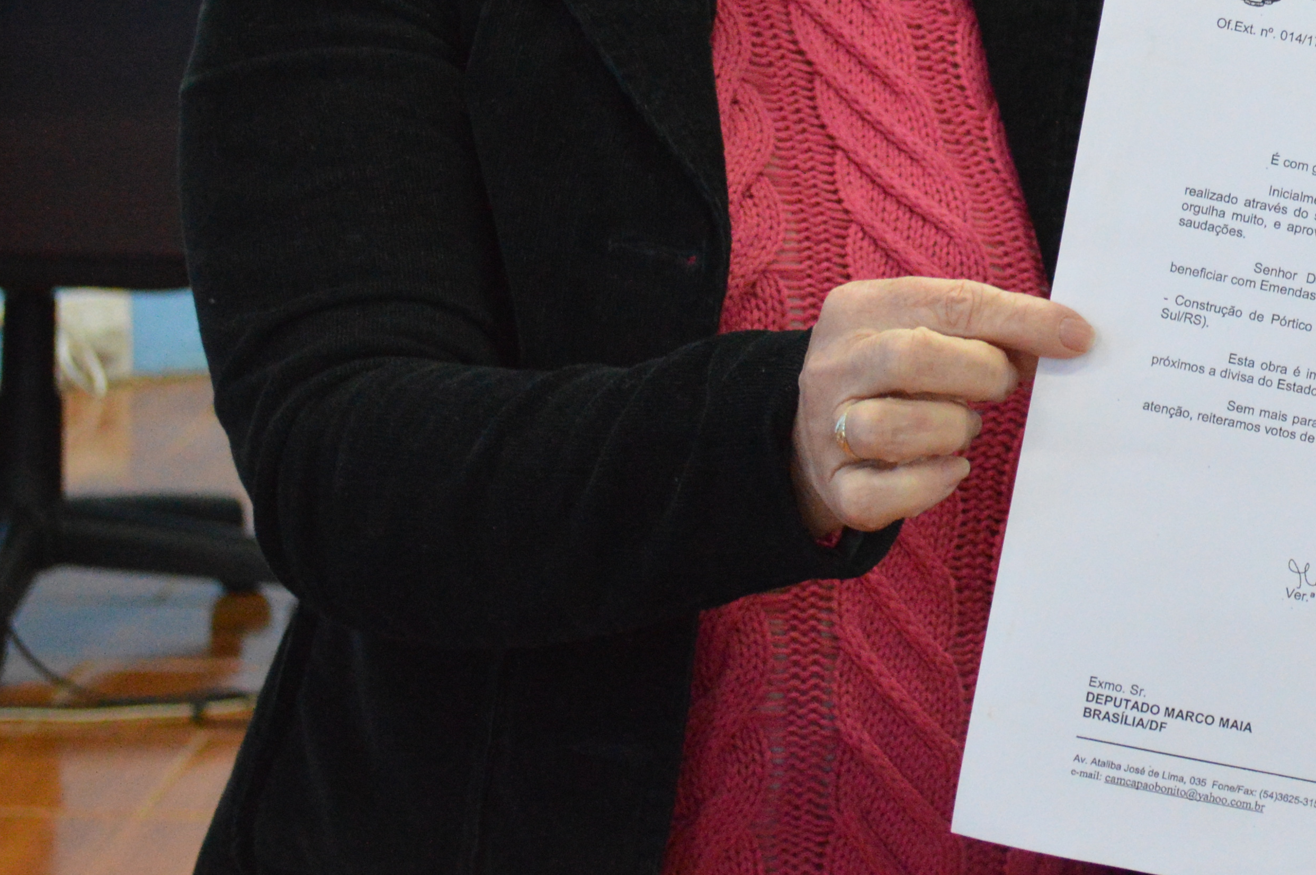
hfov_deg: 14.6
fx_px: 5040
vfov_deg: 9.8
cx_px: 1350
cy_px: -16
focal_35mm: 138
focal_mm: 38
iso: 2200
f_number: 5
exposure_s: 1/60
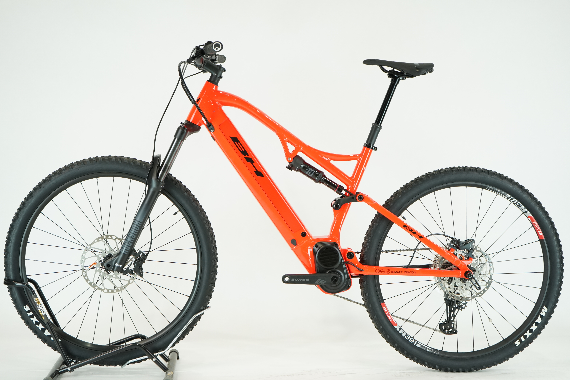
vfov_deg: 22.6
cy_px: 190
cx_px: 285
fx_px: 950
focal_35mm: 60
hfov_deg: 33.4
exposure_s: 1/200
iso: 1600
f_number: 5.6
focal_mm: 60
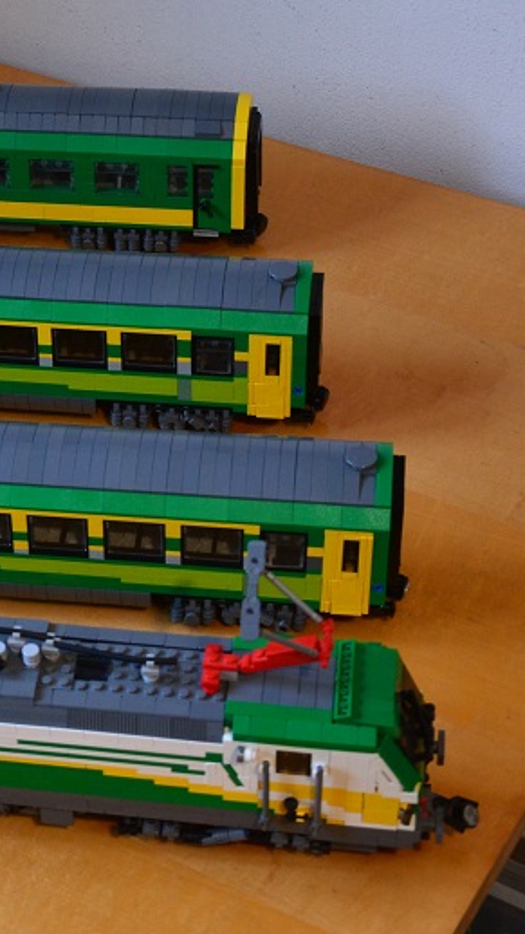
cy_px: 393
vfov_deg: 25.3
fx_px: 2078
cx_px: -162
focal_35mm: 84
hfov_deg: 13.8
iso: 800
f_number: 4.2
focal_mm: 30
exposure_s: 1/25
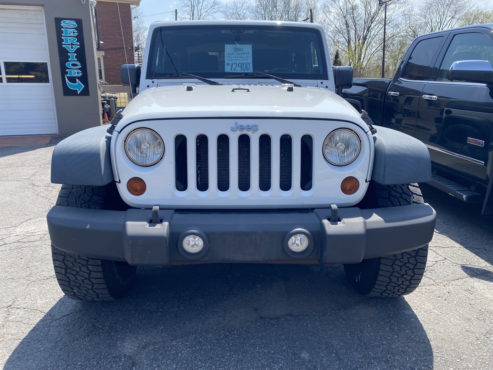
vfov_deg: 53.1
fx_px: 370
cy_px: 185
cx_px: 246
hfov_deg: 67.3
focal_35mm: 26
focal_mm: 4.25
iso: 32
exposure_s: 1/1629
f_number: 1.8
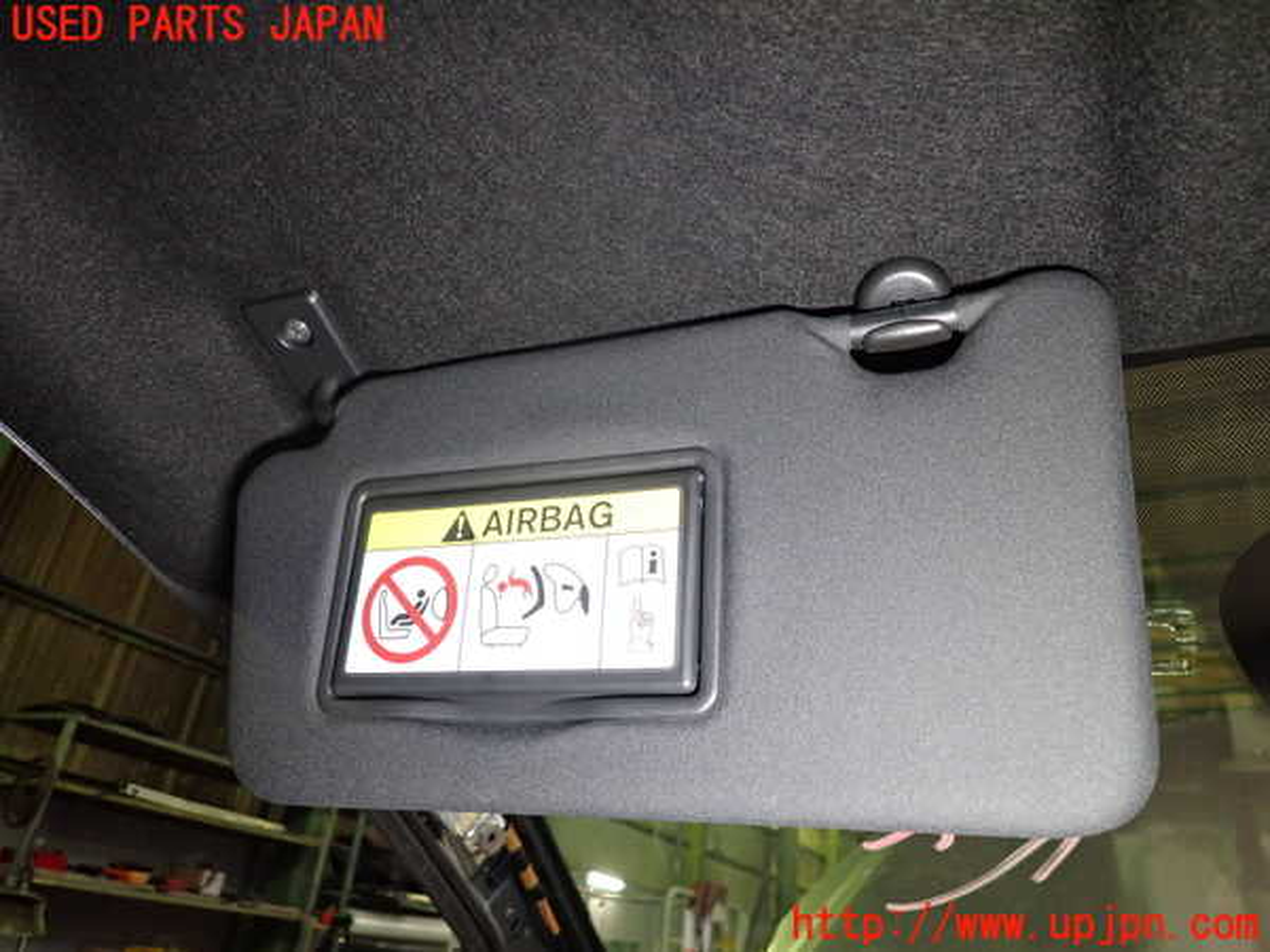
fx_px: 917
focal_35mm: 25
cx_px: 635
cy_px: 476
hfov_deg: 69.4
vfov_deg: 54.9
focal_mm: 4.5
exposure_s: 1/30
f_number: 2
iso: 250
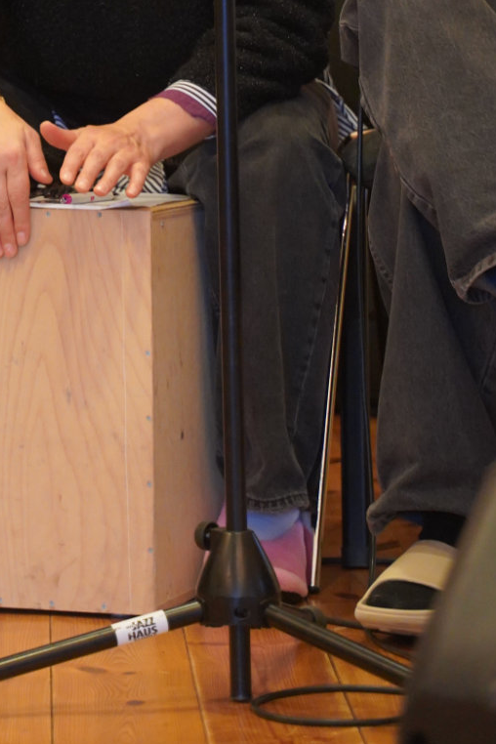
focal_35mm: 189
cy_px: -157
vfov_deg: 10.7
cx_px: -100
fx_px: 3906
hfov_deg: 7.2
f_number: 4
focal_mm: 75
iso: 3200
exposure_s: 1/160
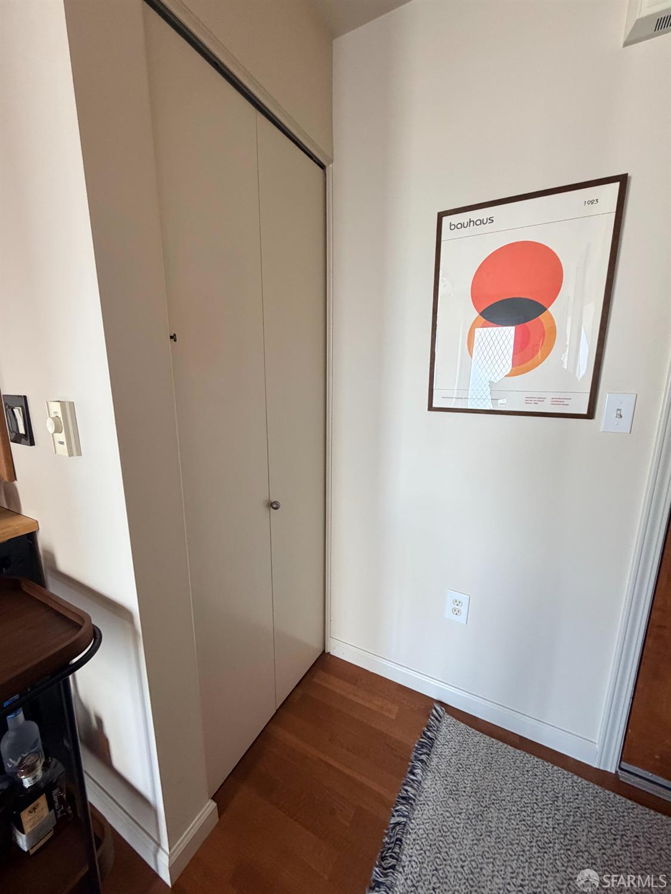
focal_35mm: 14
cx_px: 336
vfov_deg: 102.0
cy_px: 447
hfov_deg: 85.7
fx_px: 362
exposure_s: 1/62
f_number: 2.2
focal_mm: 2.22
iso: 320
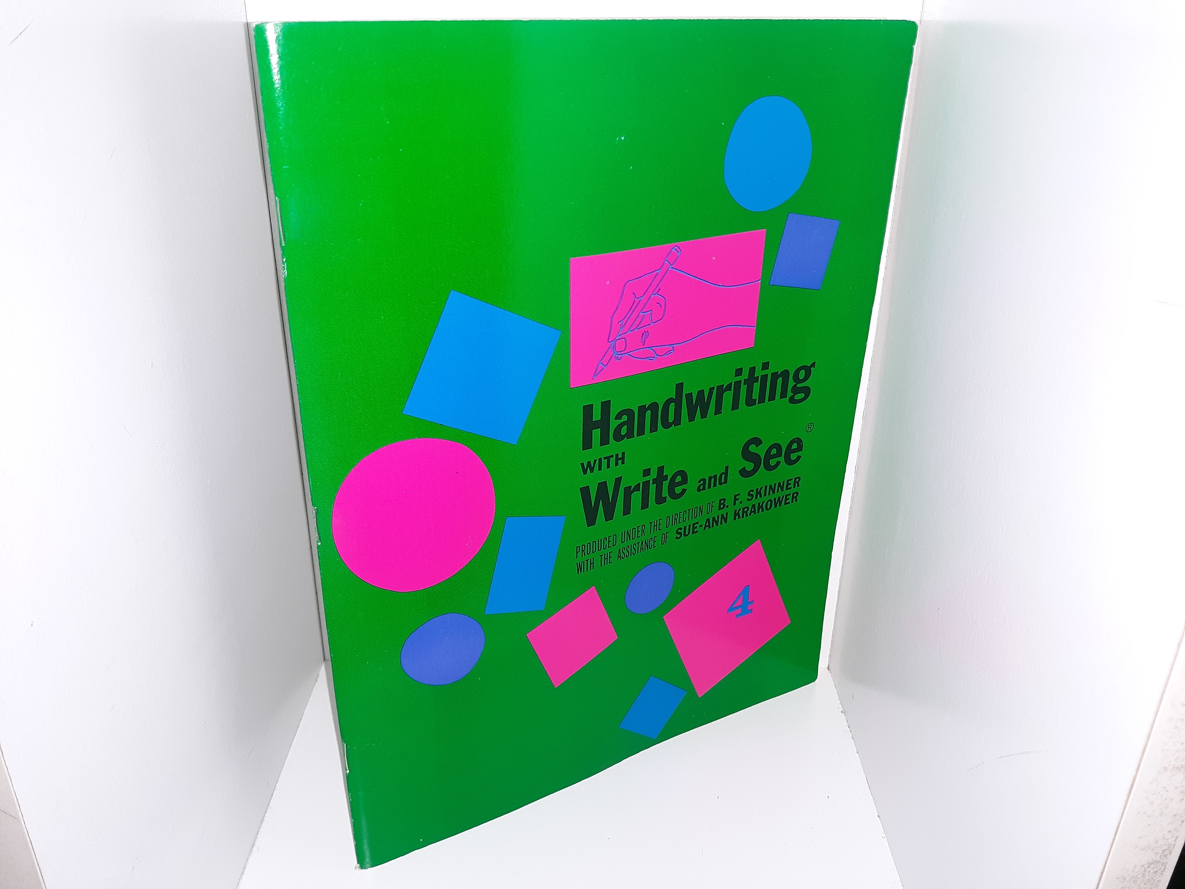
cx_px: 592
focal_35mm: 28
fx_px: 959
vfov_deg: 49.7
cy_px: 444
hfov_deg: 63.4
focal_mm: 3.7
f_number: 1.7
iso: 50
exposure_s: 1/60
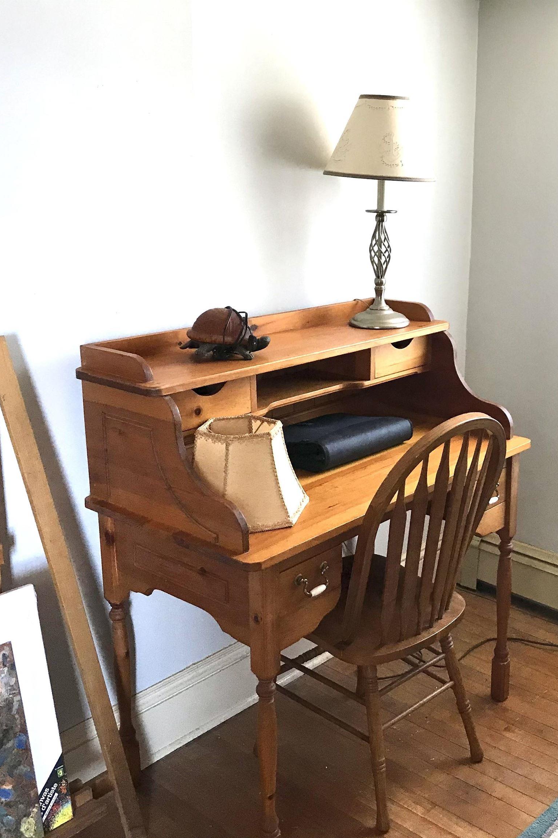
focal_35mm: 39
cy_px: 420
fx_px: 907
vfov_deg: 49.6
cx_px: 361
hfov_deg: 34.0
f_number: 1.8
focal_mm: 3.99
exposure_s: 1/30
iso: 40
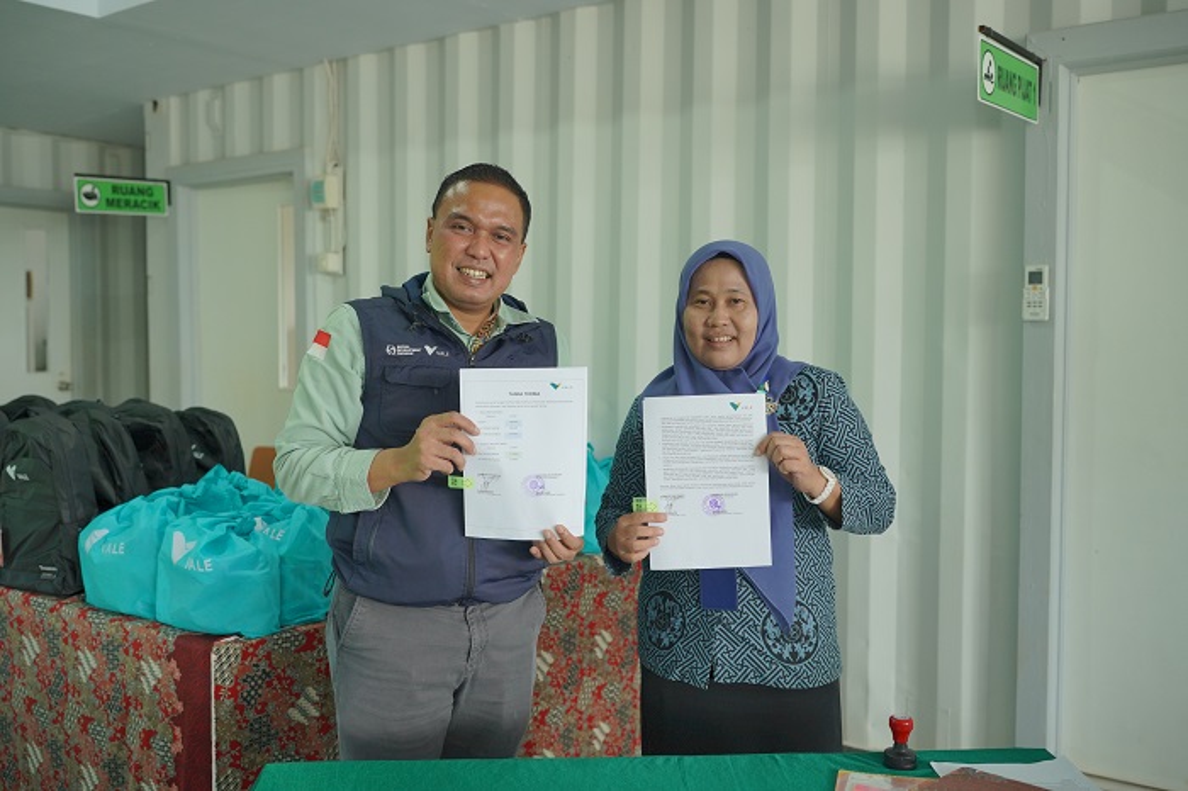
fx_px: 1154
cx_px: 594
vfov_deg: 37.8
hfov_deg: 54.5
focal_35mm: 35
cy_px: 396
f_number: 2.8
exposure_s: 1/250
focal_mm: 35
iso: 1250
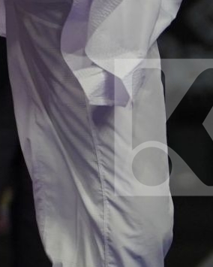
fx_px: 8101
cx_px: 184
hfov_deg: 1.5
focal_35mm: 1028
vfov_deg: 1.9
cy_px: -140
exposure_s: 1/1000
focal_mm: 144
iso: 640
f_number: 2.8
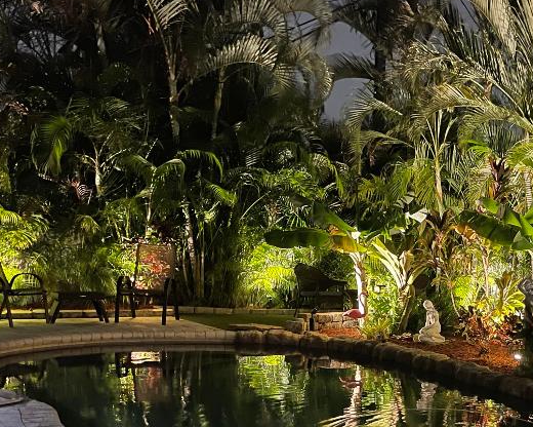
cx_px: 443
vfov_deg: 29.5
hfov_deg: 35.8
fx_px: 789
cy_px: 345
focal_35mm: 50
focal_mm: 5.1
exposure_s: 1/20
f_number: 1.6
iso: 1000
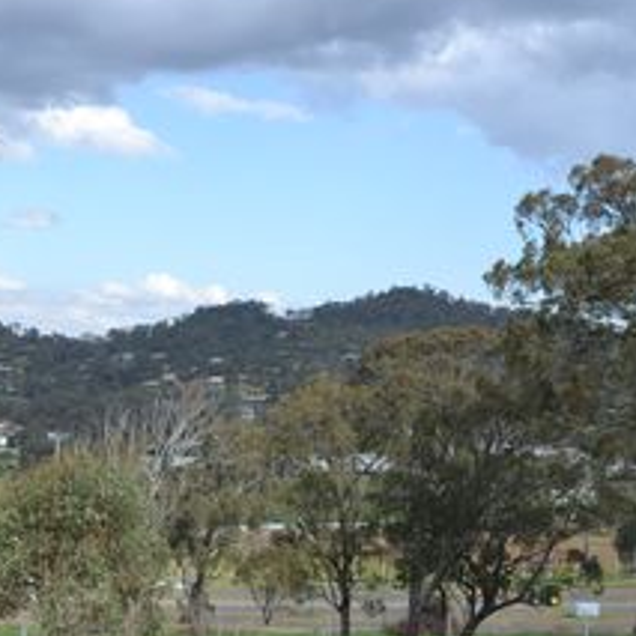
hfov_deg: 23.6
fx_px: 1517
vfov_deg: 23.6
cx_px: 251
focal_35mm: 73
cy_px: 423
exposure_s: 1/200
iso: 100
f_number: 7.1
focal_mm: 26
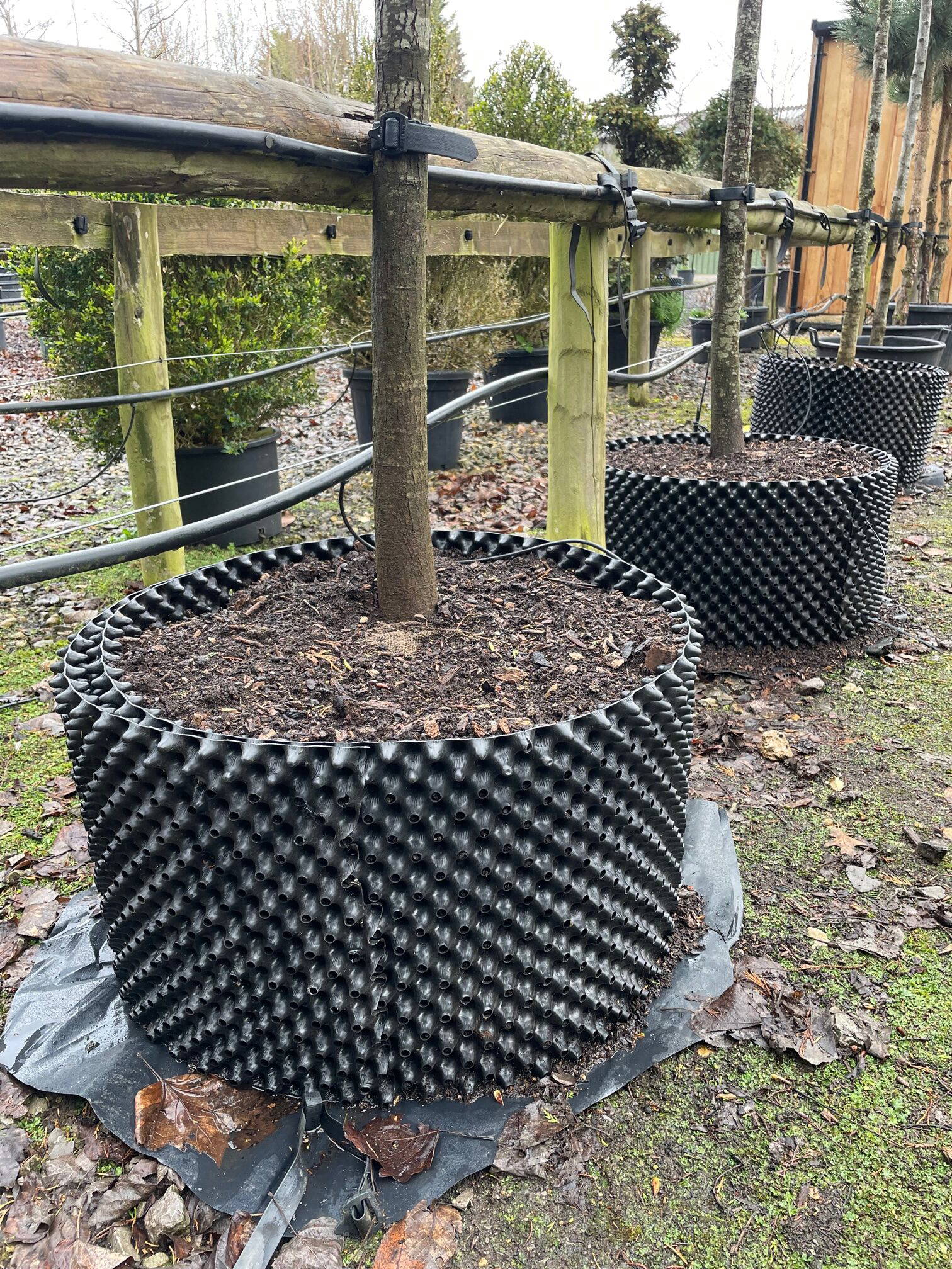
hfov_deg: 53.1
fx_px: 953
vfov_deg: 67.3
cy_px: 634
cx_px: 476
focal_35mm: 26
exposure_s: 1/121
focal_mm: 4.2
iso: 64
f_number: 1.6
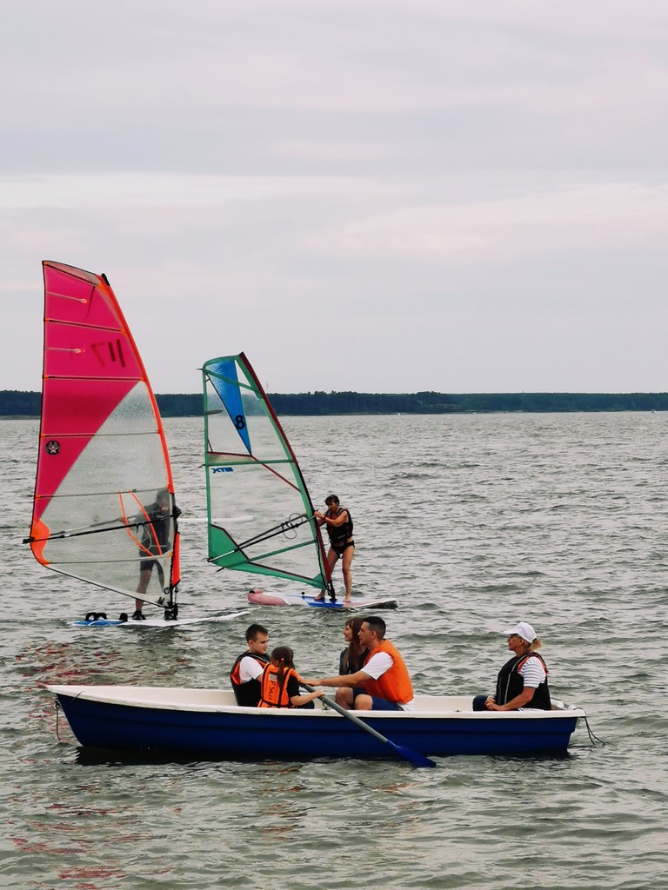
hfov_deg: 11.4
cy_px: 445
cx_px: 334
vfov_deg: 15.2
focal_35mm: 130
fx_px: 3345
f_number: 2.4
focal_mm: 7.48
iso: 50
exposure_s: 1/376
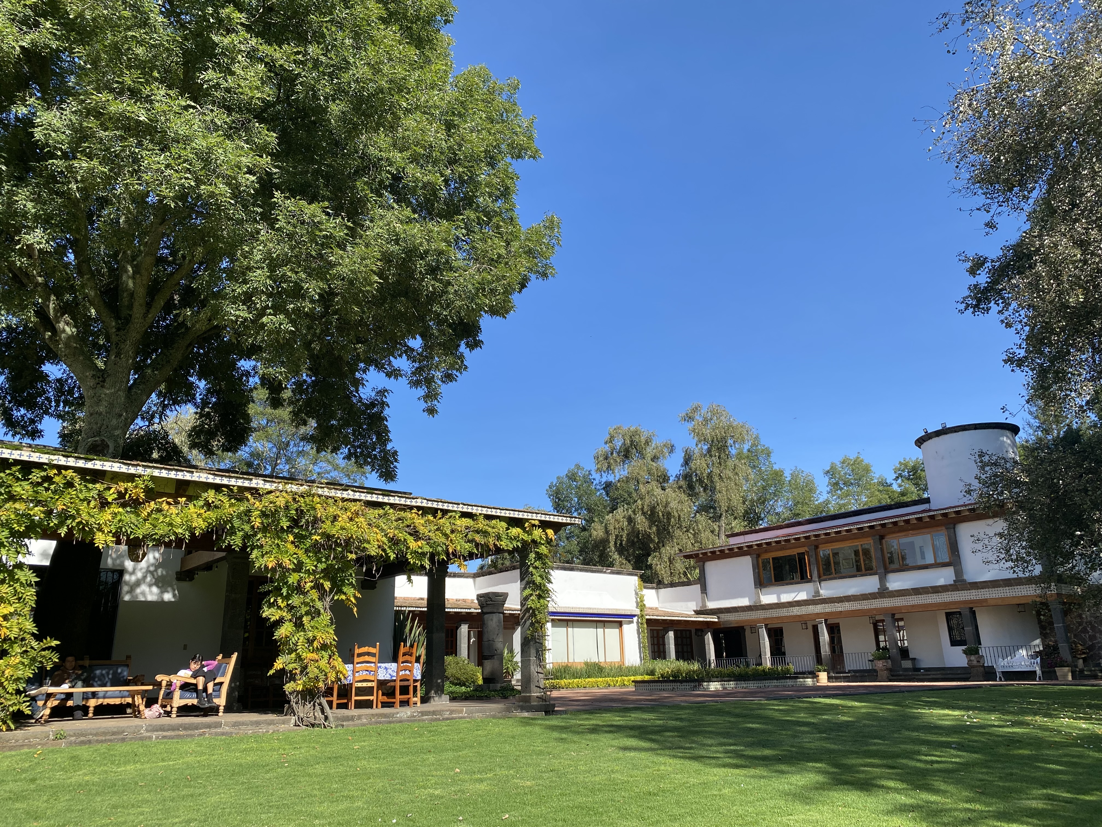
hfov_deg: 67.3
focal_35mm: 26
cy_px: 414
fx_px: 828
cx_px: 551
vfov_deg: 53.1
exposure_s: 1/1346
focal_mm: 4.25
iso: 32
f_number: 1.8
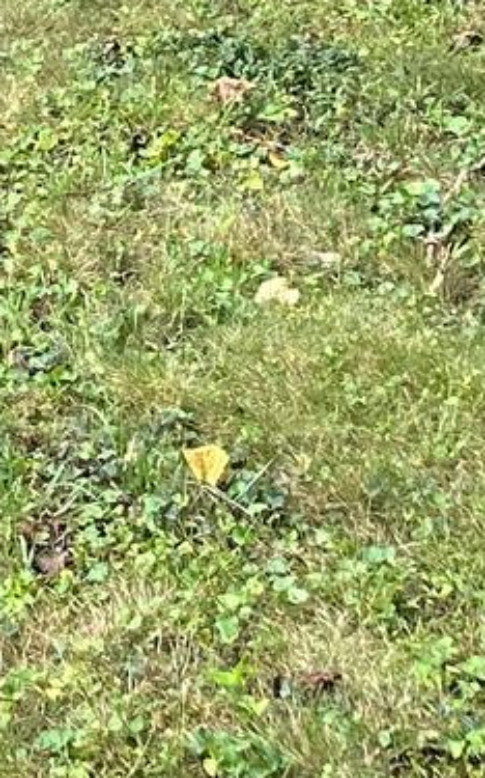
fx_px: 2943
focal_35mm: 139
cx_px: -800
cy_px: -770
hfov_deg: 8.4
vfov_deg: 13.1
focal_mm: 6.86
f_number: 1.78
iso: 80
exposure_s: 1/270
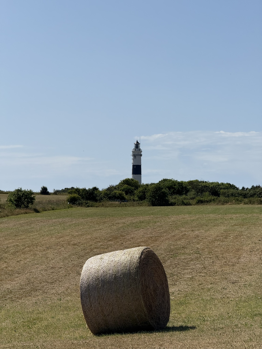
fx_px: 1211
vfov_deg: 16.4
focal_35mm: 120
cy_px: 174
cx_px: 131
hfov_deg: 12.3
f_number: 2.8
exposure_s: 1/3195
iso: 50
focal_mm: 15.66
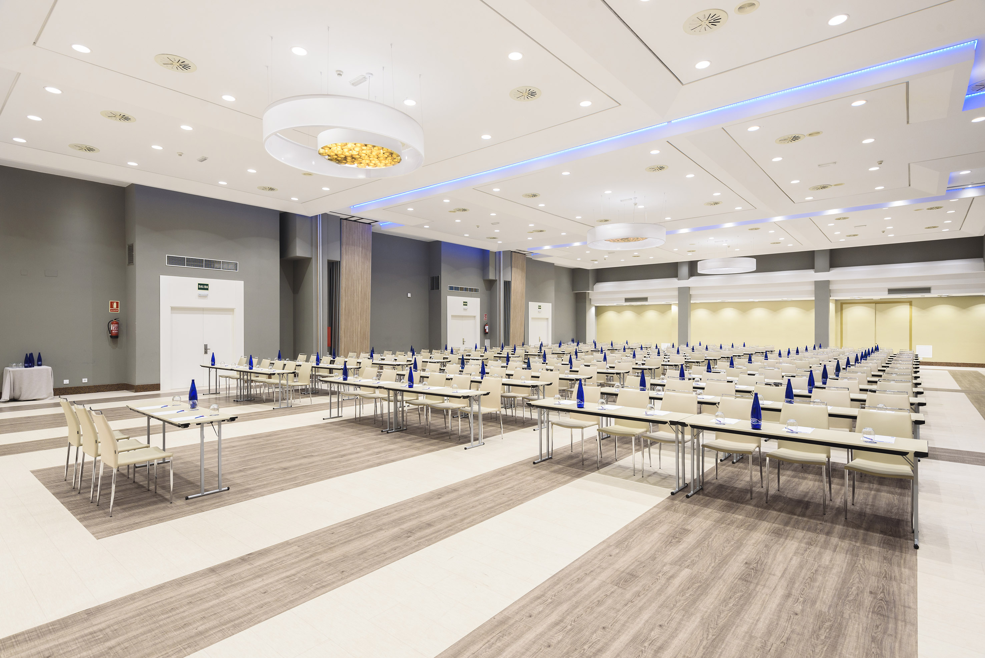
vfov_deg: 64.6
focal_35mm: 19
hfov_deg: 86.9
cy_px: 329
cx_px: 492
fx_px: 520
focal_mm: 19
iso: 400
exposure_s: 1/2
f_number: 8
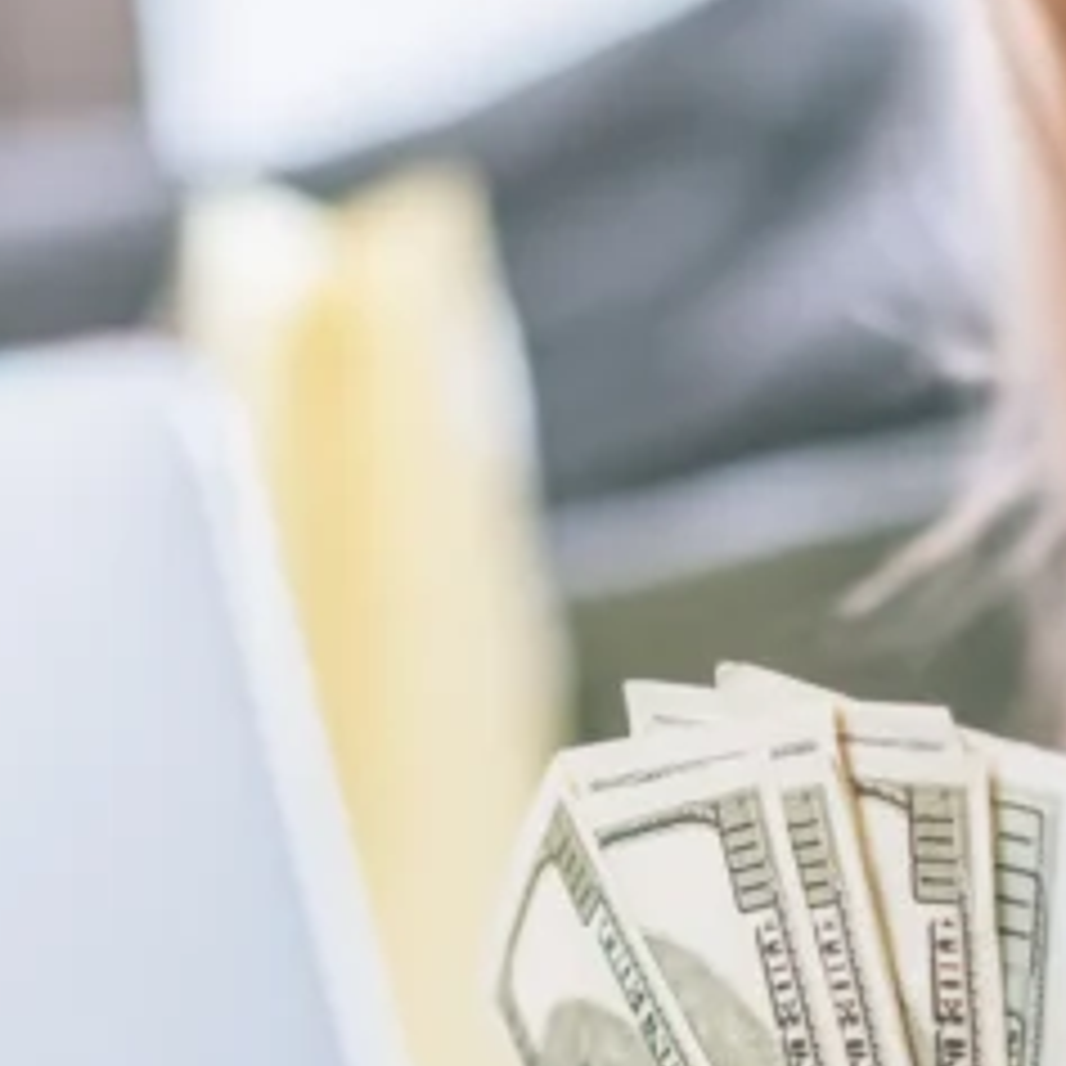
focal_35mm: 184
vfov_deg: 9.4
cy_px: 1185
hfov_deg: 9.5
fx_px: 6411
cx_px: 684
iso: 1000
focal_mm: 50
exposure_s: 1/100
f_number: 2.5
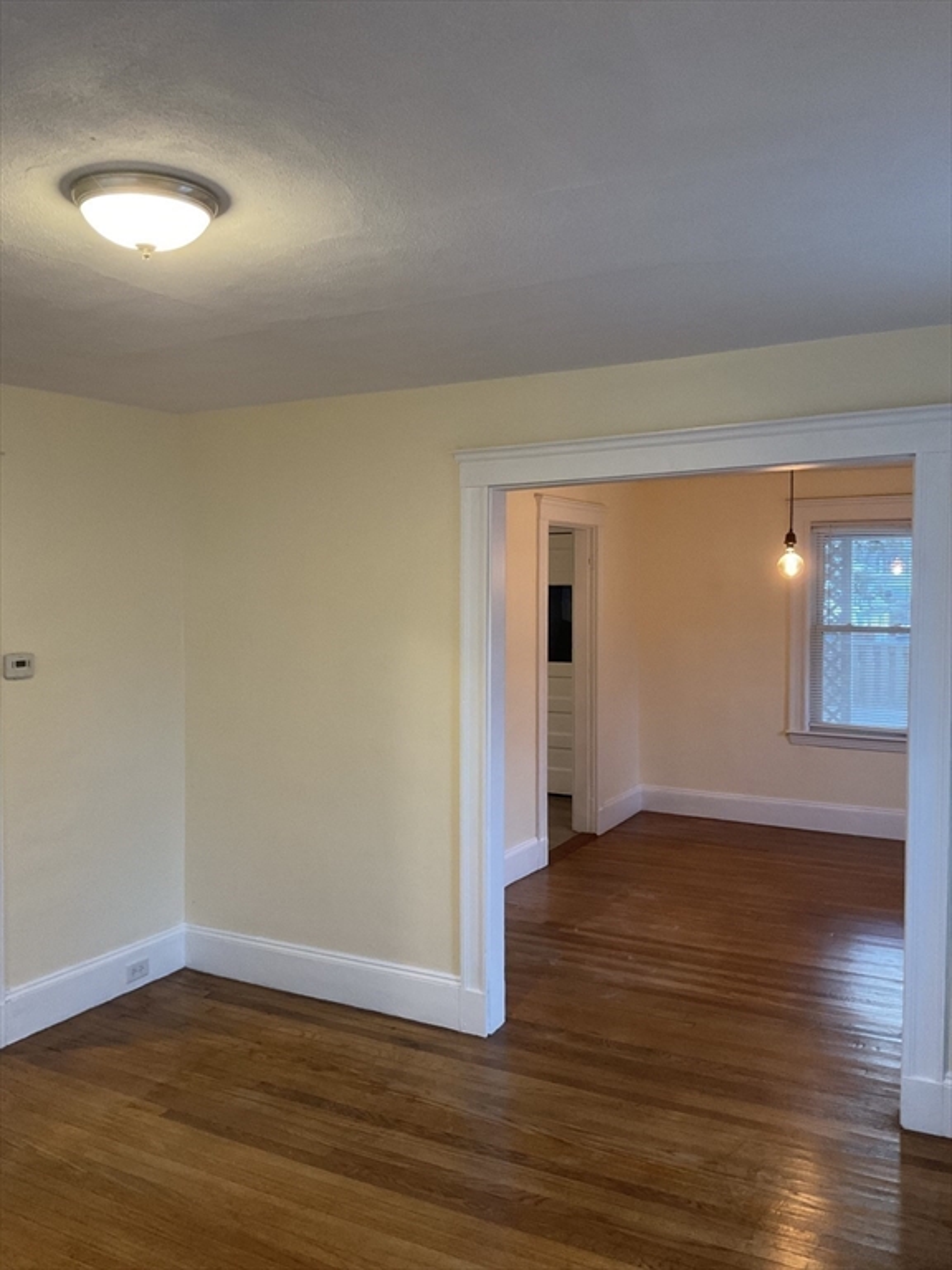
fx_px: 1063
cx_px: 476
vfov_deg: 61.7
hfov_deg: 48.2
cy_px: 635
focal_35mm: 29
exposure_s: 1/40
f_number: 1.8
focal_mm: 3
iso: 250
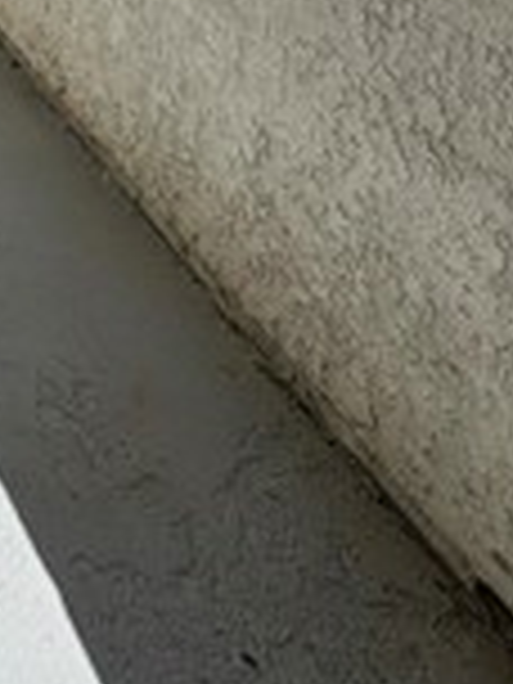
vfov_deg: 27.2
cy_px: -216
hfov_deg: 22.8
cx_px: -108
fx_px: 1166
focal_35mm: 59
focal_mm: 2.22
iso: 50
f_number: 2.2
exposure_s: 1/1346
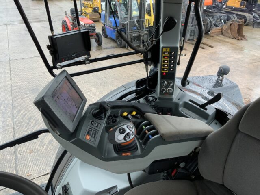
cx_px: 130
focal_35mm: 29
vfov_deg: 48.2
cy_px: 98
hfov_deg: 61.7
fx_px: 218
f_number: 1.8
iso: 32
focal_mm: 3
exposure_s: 1/122
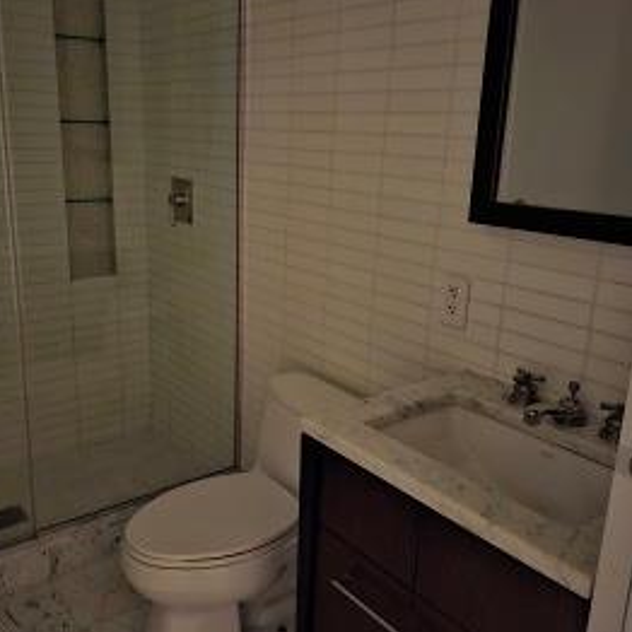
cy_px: 299
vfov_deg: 52.5
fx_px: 640
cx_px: 268
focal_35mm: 31
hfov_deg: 52.3
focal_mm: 5.54
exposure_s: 1/15
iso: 1000
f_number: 1.8
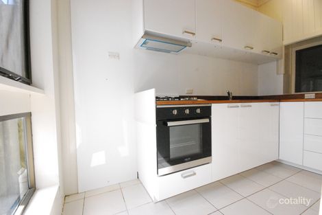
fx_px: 134
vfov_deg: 77.3
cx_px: 161
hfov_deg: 100.4
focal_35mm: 15
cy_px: 108
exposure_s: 1/400
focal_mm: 10
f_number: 10
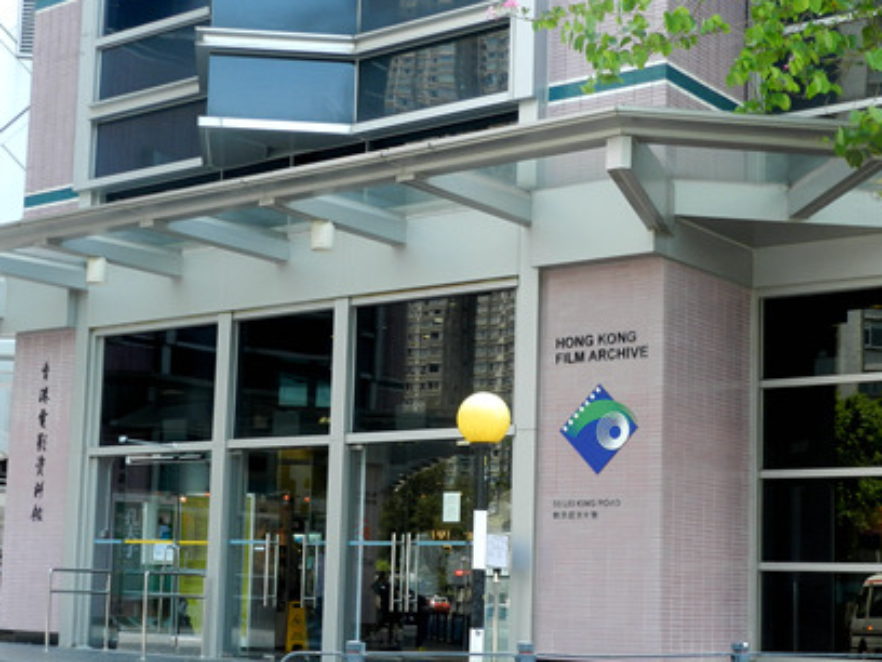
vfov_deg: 23.6
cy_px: 419
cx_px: 432
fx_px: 1580
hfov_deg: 31.2
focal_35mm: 62
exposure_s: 1/100
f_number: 4.2
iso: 160
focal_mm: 8.1
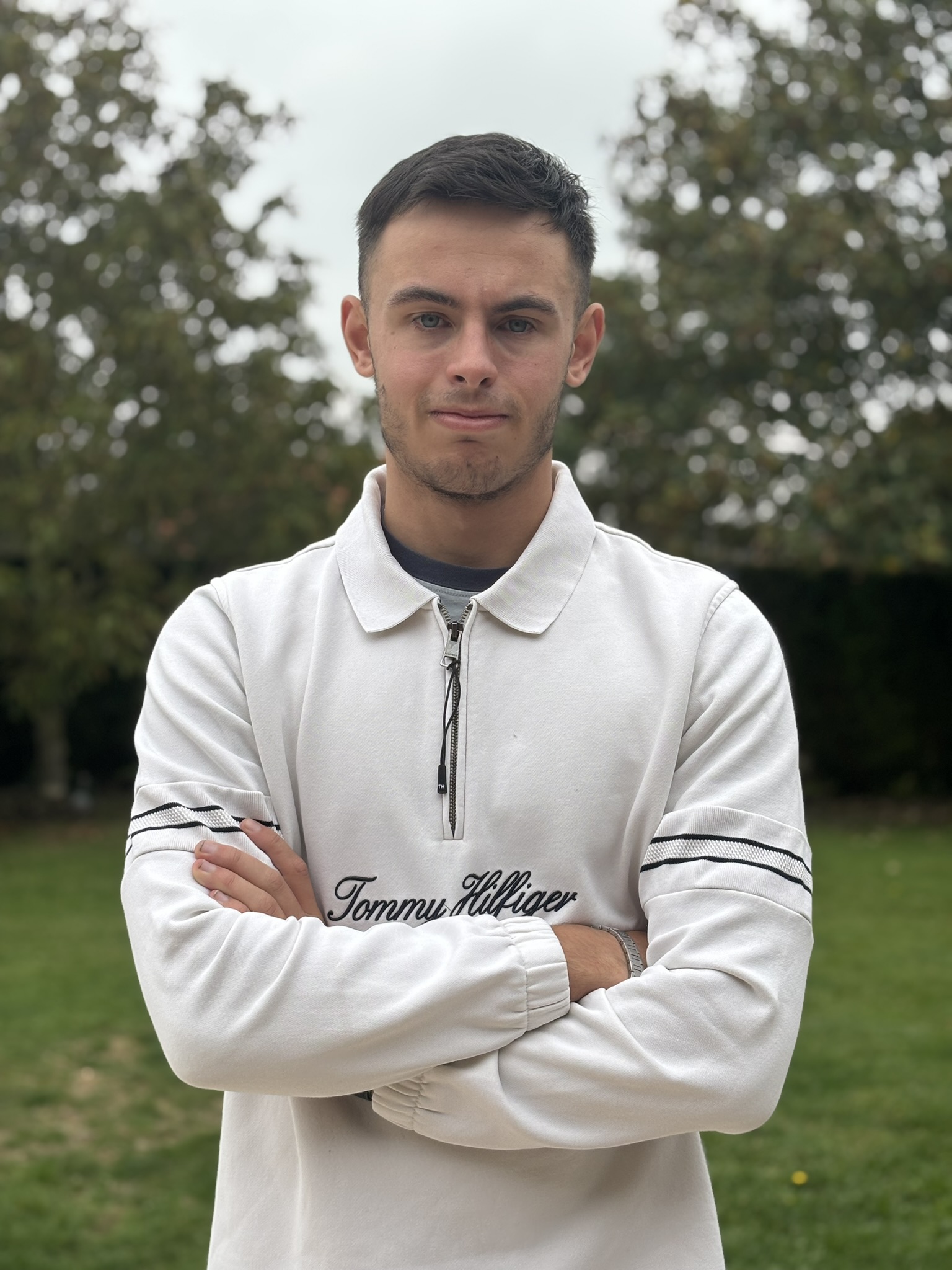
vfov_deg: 36.8
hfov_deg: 28.0
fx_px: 1907
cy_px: 635
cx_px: 476
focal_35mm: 52
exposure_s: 1/479
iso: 32
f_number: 1.6
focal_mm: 5.96
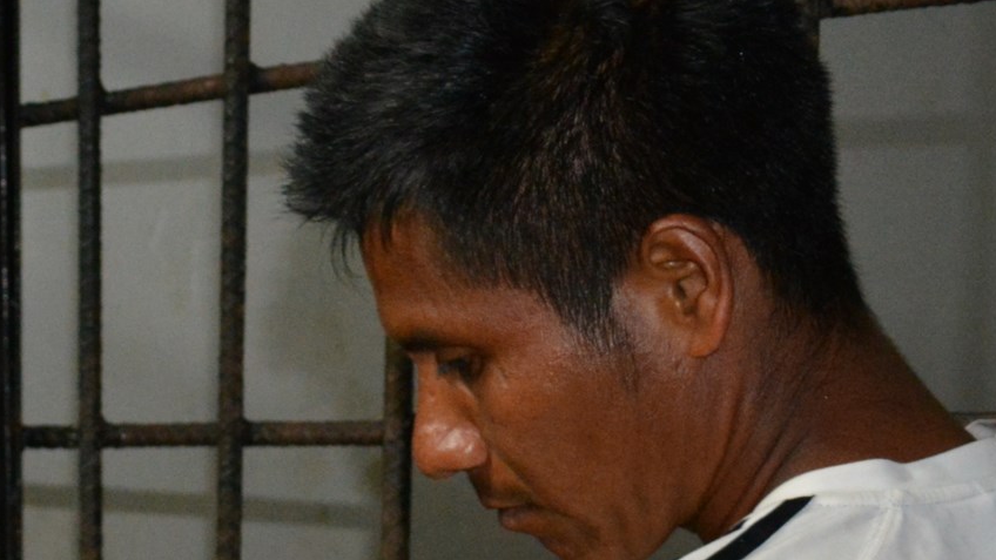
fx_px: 2641
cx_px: -244
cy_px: 890
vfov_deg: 11.5
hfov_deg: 19.9
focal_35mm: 100
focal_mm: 18
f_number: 3.5
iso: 1250
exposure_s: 1/60
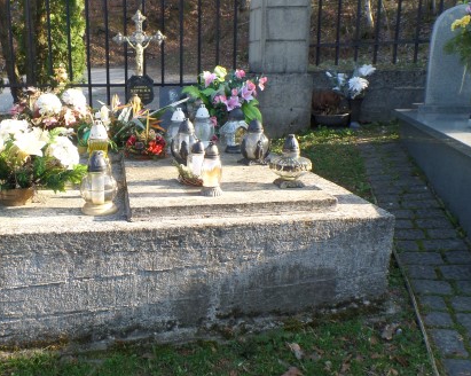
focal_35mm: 35
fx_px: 487
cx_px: 151
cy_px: 175
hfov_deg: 50.5
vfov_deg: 42.1
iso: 100
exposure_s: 1/180
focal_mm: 4.1
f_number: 3.5
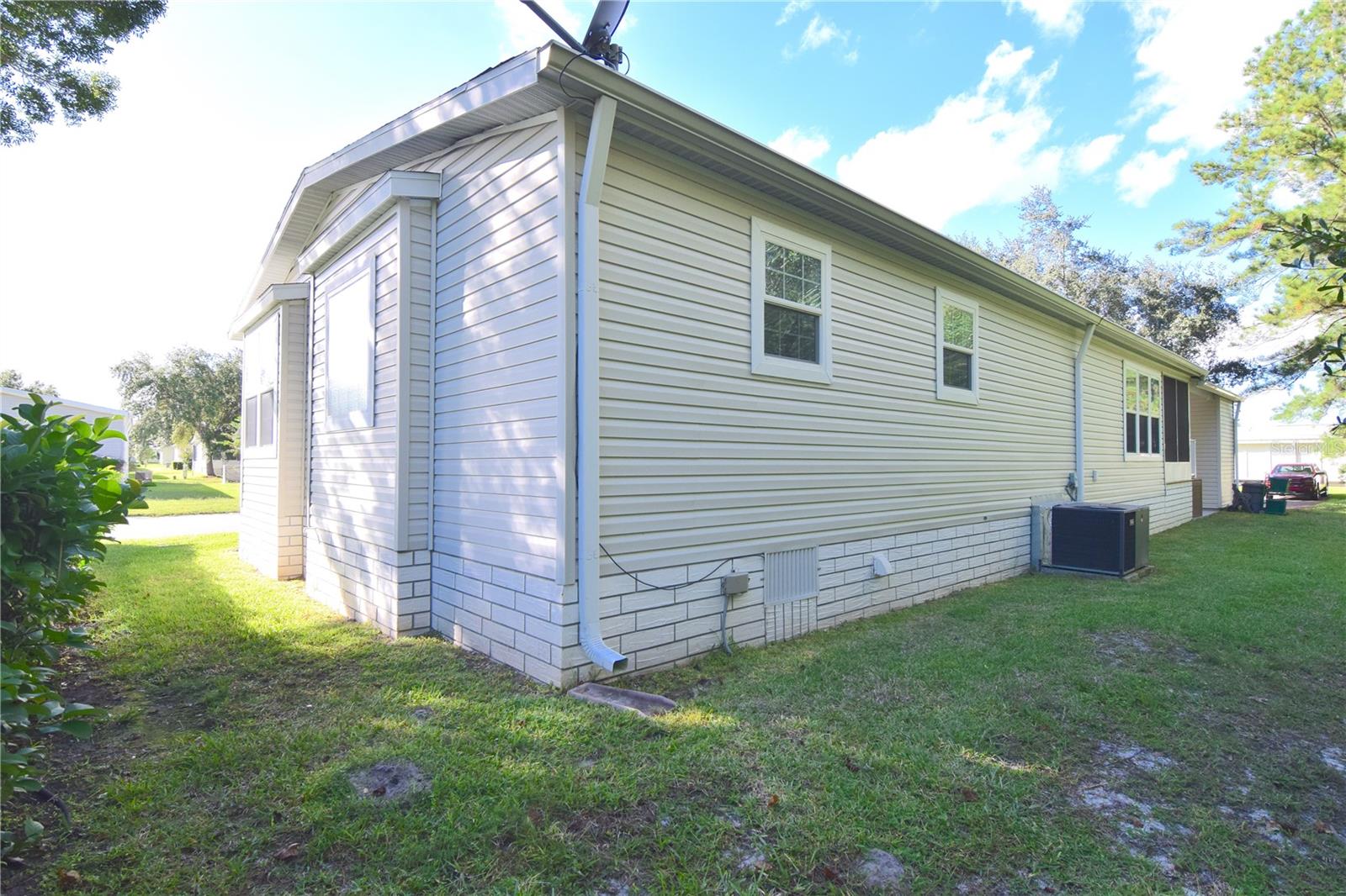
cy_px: 448
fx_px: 617
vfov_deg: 72.0
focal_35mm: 16
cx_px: 673
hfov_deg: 95.0
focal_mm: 11
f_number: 10
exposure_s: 1/200
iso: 400
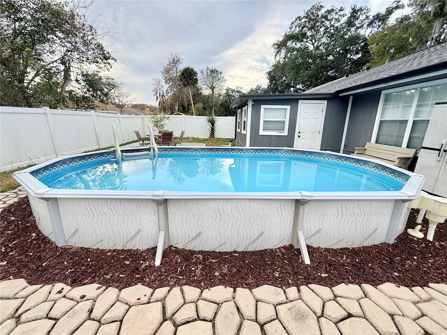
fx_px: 181
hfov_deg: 102.1
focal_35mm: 14
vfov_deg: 85.7
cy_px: 168
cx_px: 224
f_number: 2.2
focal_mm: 2.22
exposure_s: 1/430
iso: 50
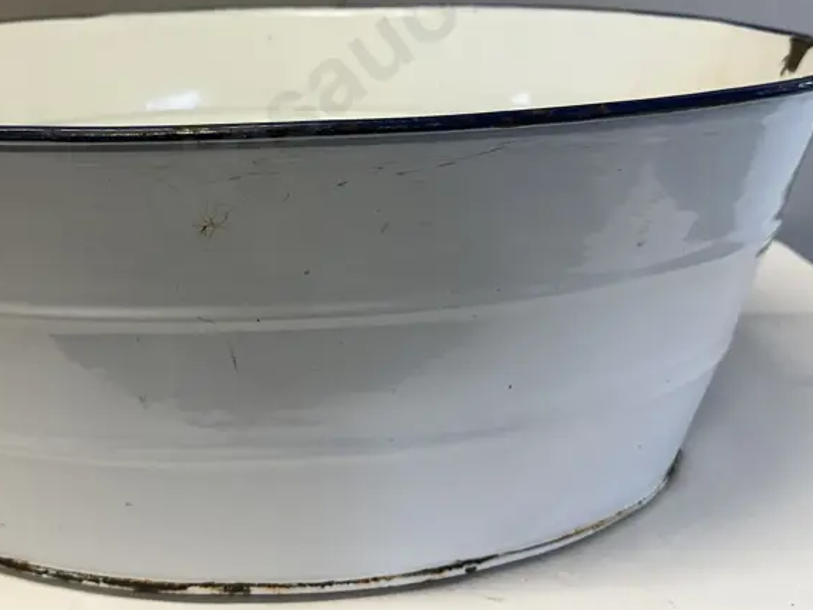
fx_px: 1010
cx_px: 277
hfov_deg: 43.3
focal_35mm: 43
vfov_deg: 32.7
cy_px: 128
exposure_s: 1/100
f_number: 1.78
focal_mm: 6.86
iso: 80
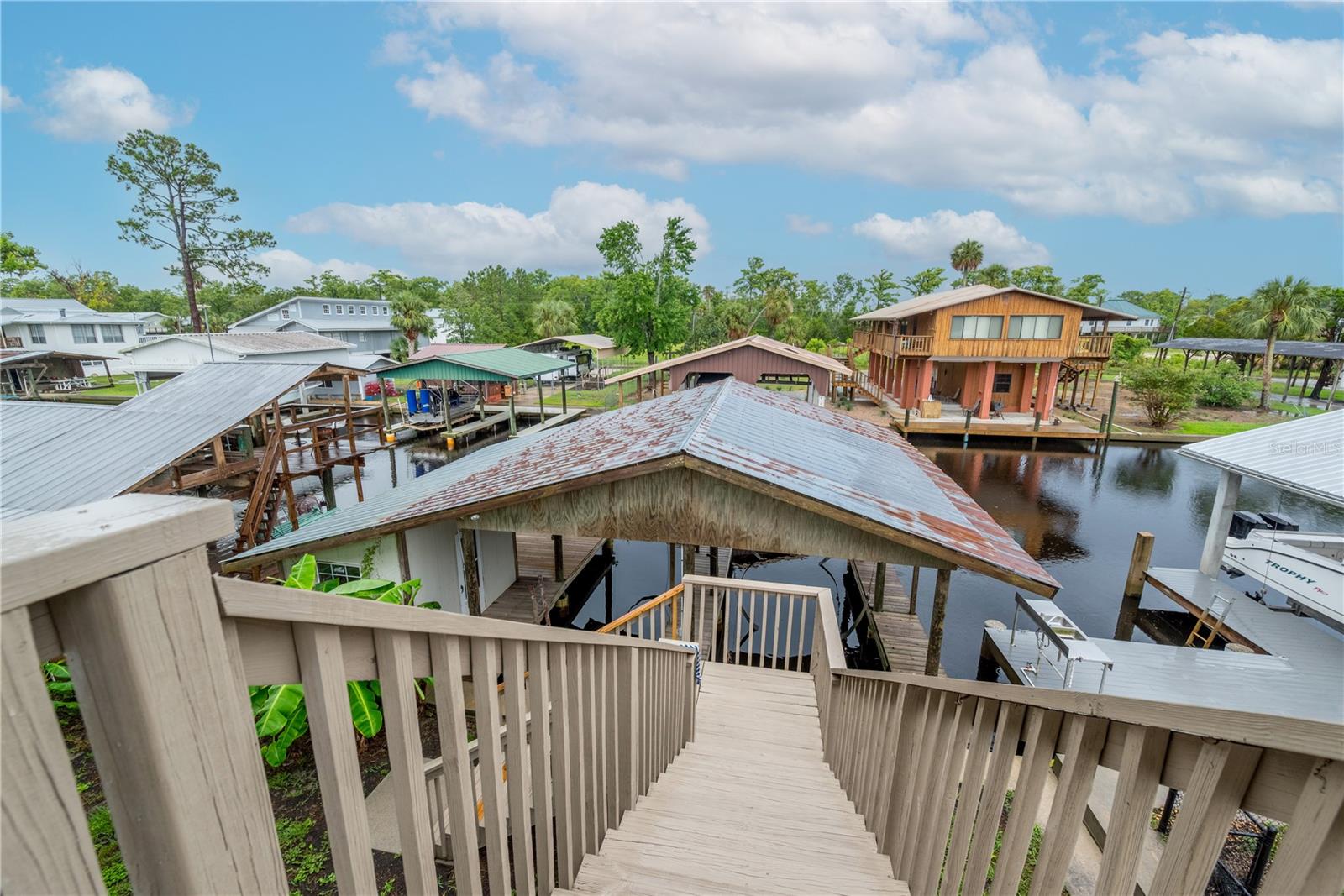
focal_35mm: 14
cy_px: 448
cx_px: 672
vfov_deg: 81.2
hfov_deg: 104.2
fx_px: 523
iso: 400
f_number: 8
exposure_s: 1/2000
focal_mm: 14
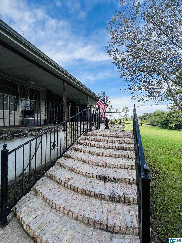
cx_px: 91
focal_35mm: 13
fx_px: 91
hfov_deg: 89.9
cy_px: 122
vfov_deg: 106.2
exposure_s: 1/430
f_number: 1.8
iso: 32
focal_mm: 1.57
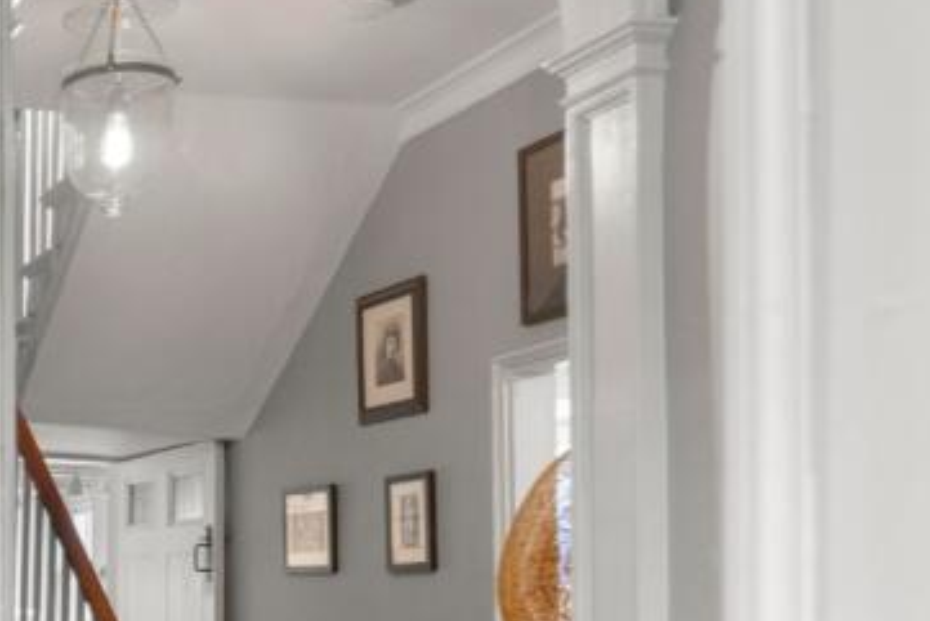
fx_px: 1362
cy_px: 557
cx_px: -332
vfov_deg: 24.9
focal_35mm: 53
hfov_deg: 29.1
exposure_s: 1/5
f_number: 2.8
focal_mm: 18.6
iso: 640
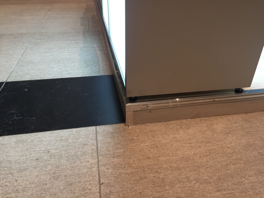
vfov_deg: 48.2
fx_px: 221
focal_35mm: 29
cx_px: 132
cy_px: 99
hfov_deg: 61.7
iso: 125
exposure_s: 1/33
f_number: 2.2
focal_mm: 4.15
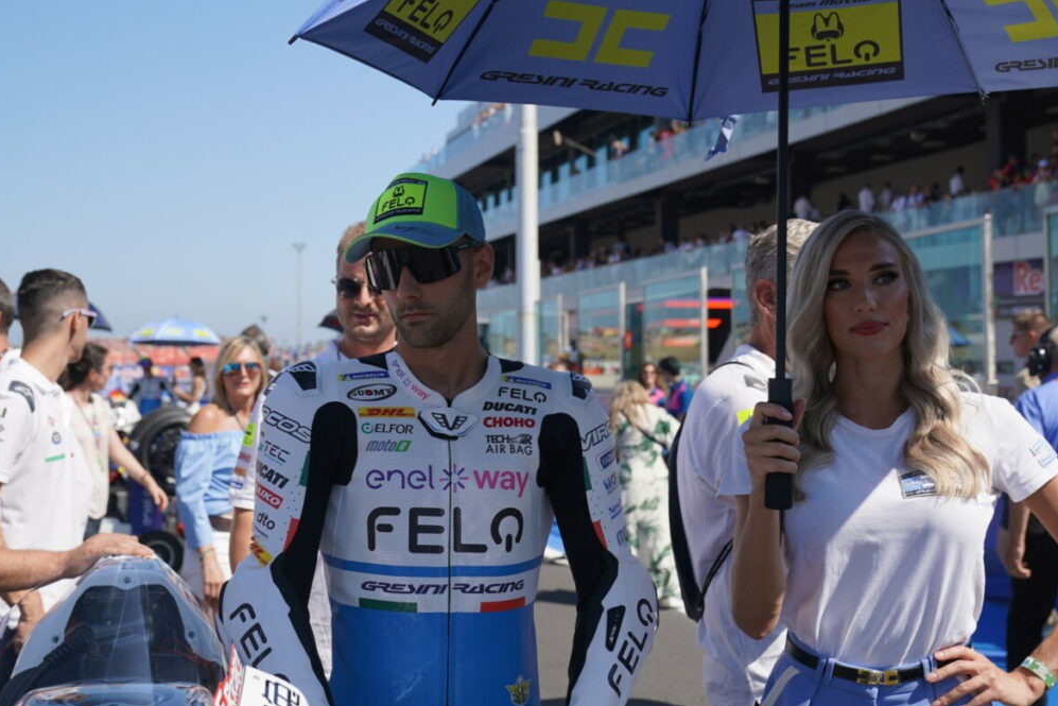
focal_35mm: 38
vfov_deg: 35.1
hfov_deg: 50.7
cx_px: 533
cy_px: 361
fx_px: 1117
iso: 100
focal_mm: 37
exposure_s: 1/400
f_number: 4.5
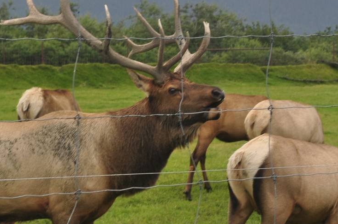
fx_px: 1688
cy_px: 83
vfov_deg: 7.6
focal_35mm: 180
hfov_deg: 11.4
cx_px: 206
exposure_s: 1/125
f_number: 9
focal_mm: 55
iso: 200
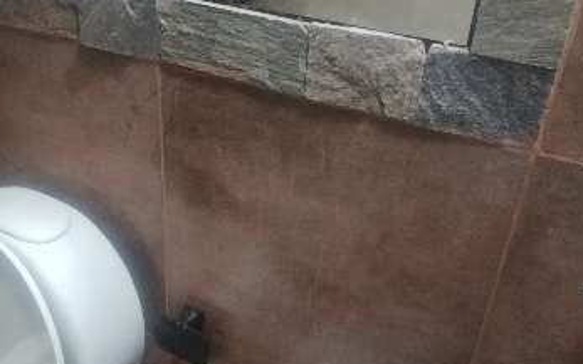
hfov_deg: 45.1
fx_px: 699
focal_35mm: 44
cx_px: 245
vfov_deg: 28.7
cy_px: 284
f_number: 2.2
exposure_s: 1/33.3
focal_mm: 1.66
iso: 167
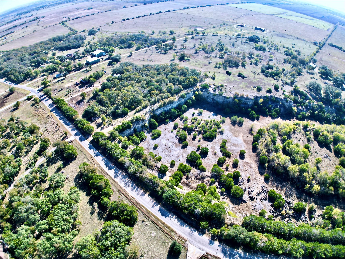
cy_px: 130
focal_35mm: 24
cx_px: 172
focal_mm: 6.72
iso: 130
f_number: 1.7
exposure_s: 1/1000
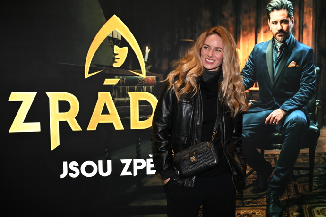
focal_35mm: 36
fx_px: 326
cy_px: 108
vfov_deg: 36.9
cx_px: 163
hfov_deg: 53.1
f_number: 5
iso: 2500
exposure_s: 1/125
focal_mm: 36
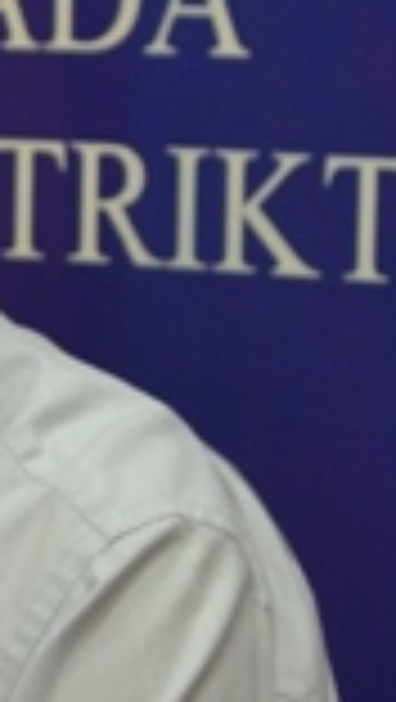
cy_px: 394
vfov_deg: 7.0
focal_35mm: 309
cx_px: -536
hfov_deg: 3.9
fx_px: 5756
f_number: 5.3
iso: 900
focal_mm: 48
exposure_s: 1/60
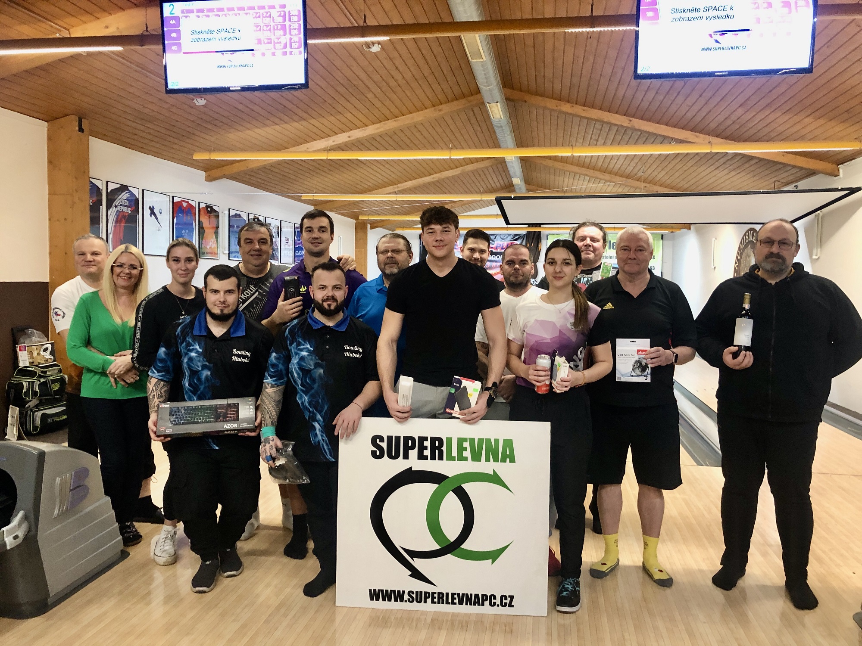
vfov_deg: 49.7
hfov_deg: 63.4
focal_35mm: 28
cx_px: 431
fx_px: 697
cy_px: 323
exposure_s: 1/11
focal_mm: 4
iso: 100
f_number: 1.8
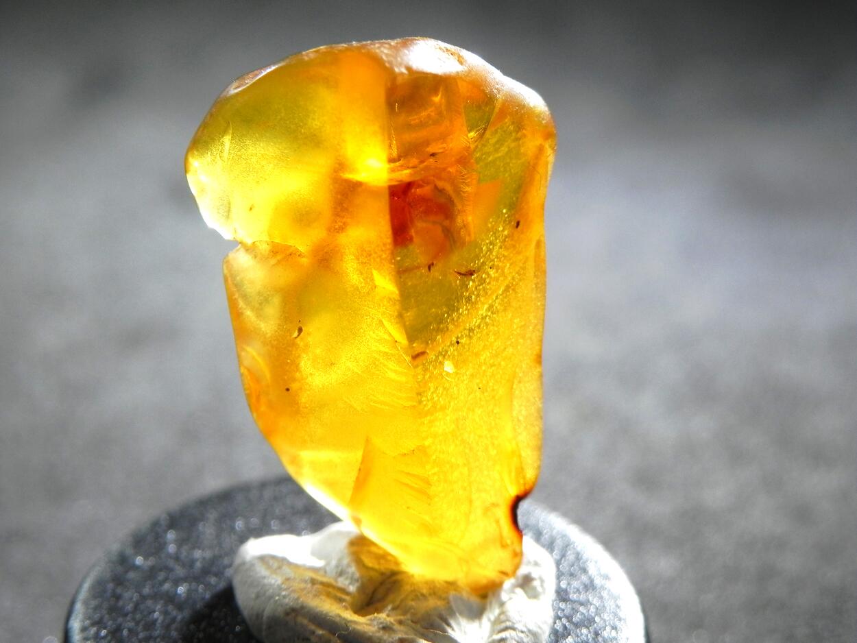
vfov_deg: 12.7
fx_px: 2897
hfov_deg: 16.8
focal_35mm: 117
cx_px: 428
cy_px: 322
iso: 160
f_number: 4
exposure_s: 1/57.8
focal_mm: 20.8
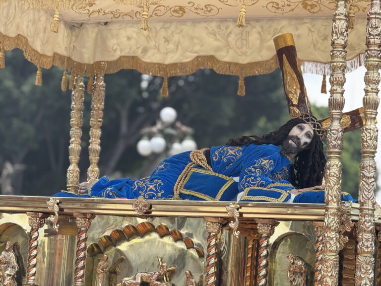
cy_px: 143
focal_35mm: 120
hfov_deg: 16.4
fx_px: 1321
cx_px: 190
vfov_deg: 12.3
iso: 64
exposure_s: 1/242
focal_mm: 15.66
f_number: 2.8
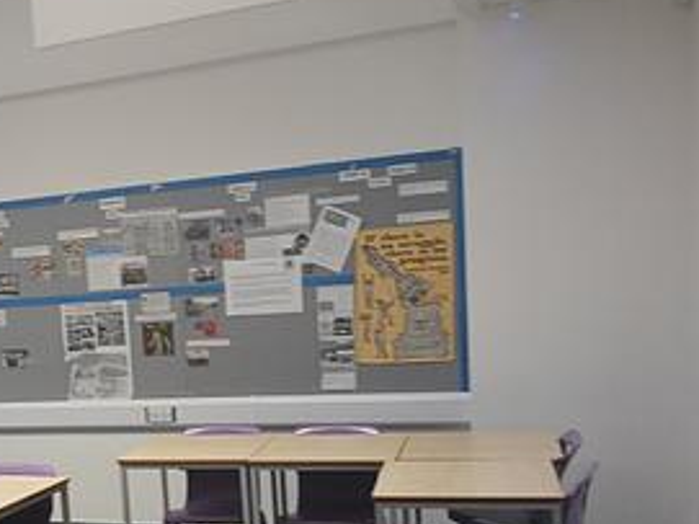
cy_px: 404
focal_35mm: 48
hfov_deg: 37.8
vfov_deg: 29.7
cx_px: 111
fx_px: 969
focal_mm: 3.98
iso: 160
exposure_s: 1/50
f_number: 1.8
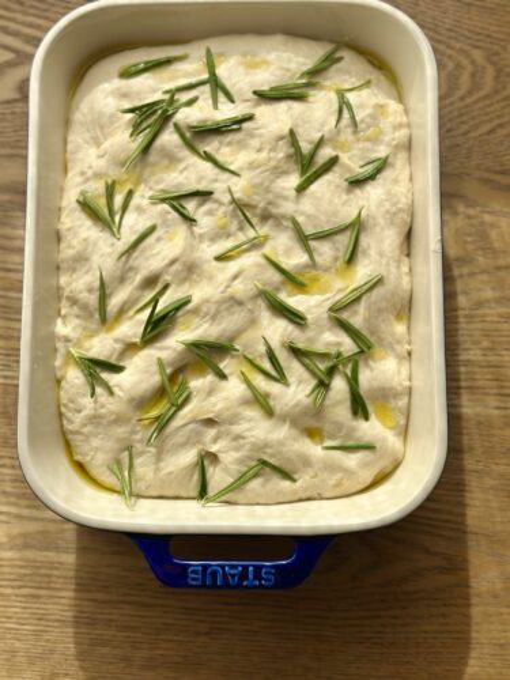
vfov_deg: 39.7
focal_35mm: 48
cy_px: 340
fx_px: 943
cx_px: 255
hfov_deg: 30.3
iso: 80
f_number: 1.78
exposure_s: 1/1848
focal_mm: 6.86
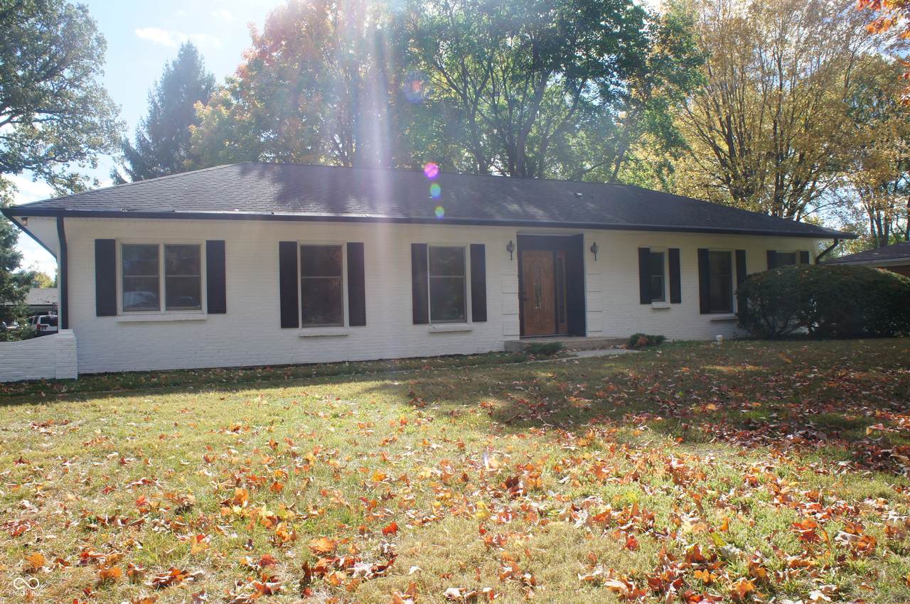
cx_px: 455
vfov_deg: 47.8
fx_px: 682
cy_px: 302
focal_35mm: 27
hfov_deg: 67.4
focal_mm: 18
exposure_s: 1/100
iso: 200
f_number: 11
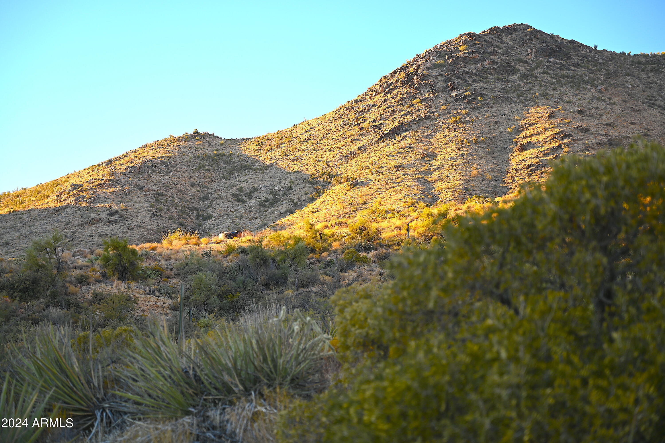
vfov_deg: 19.4
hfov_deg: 28.9
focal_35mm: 70
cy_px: 222
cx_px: 332
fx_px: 1292
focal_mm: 70
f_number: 4
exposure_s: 1/250
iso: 100
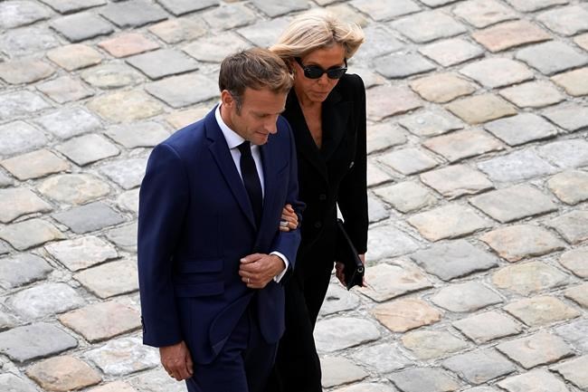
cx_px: 294
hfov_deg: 4.9
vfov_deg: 3.3
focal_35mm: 418
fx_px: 6825
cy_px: 196
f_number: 5.6
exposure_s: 1/640
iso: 640
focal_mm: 279
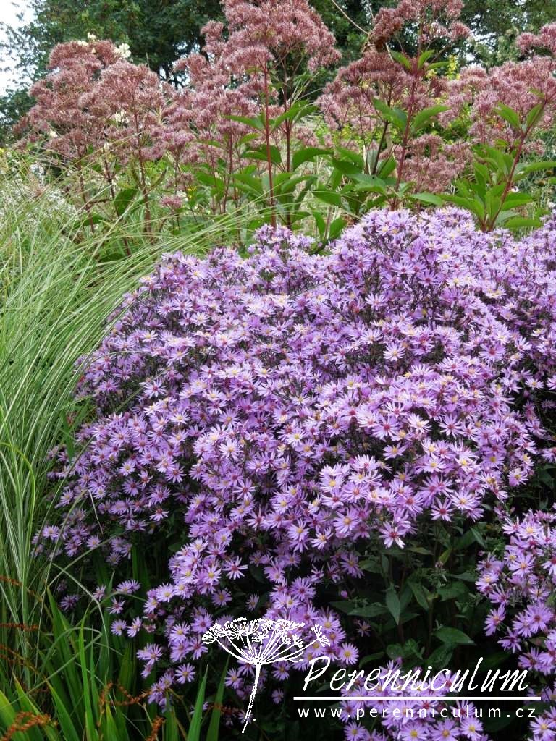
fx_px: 1028
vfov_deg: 39.7
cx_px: 278
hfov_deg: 30.3
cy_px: 370
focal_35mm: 48
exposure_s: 1/125
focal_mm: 8.7
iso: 100
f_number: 4
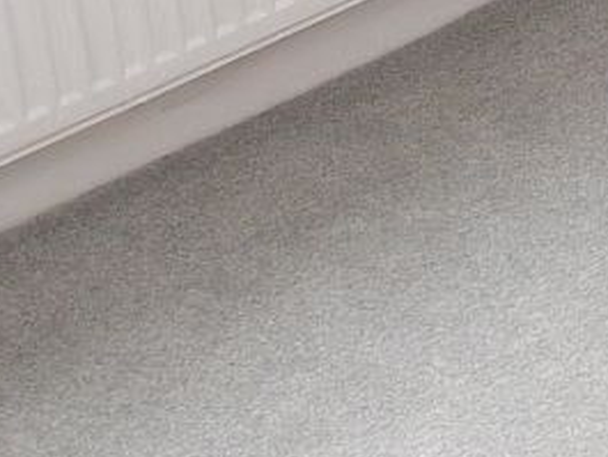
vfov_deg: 9.2
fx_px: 2443
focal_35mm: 139
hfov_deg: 11.9
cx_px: 1377
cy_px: -739
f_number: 4
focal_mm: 9
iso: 100
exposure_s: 1/60
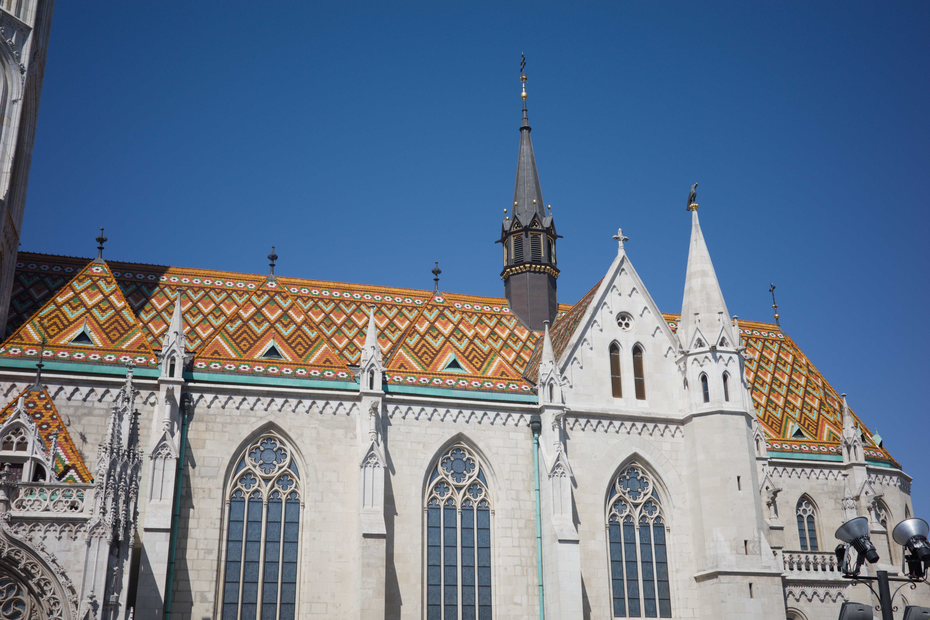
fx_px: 1033
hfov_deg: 48.5
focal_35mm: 40
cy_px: 310
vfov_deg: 33.4
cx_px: 465
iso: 100
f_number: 5.6
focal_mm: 26
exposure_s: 1/800
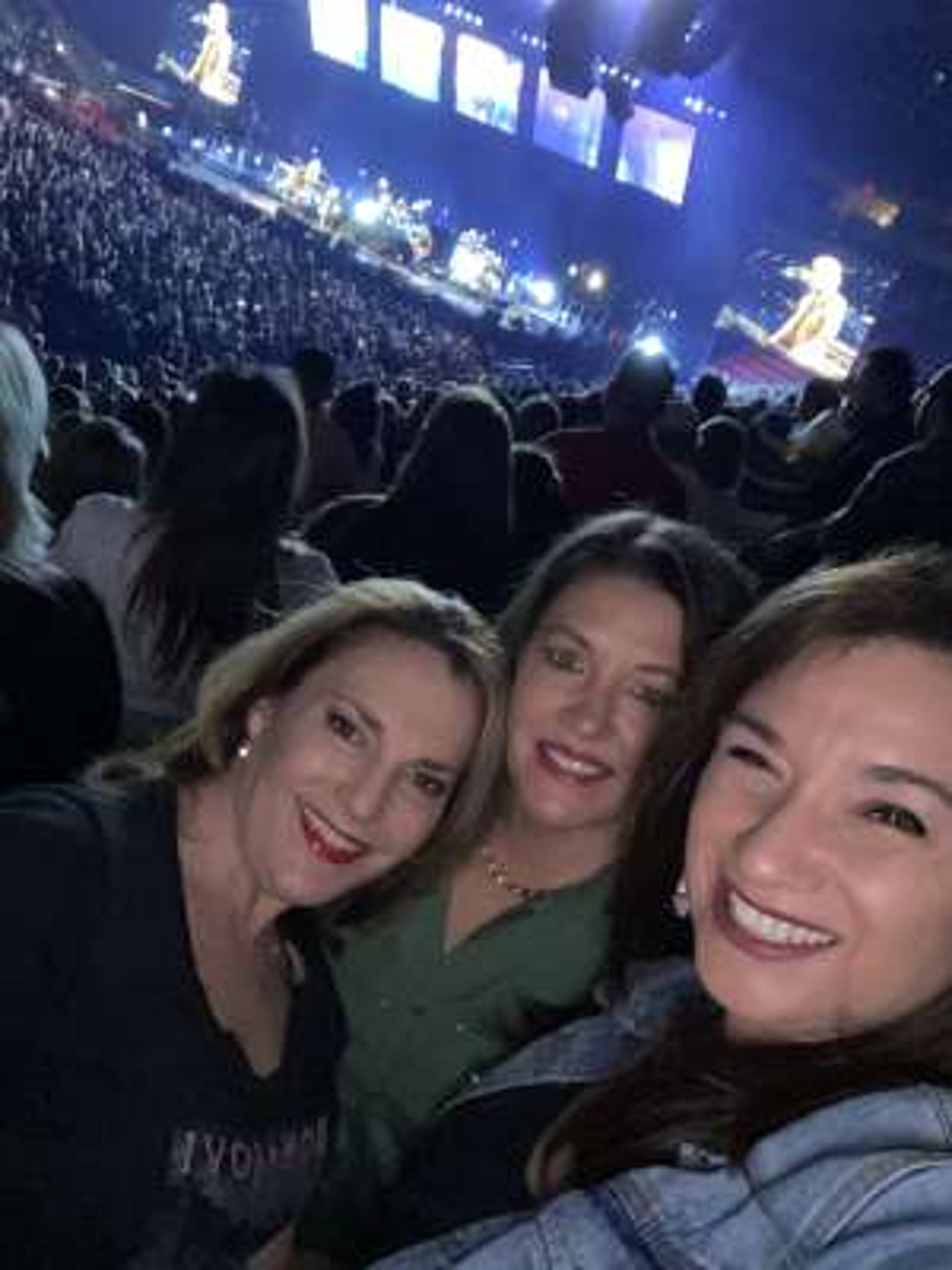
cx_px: 476
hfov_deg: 46.8
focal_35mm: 30
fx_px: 1100
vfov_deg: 60.0
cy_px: 635
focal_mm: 2.71
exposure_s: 1/16
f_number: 2.2
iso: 1000
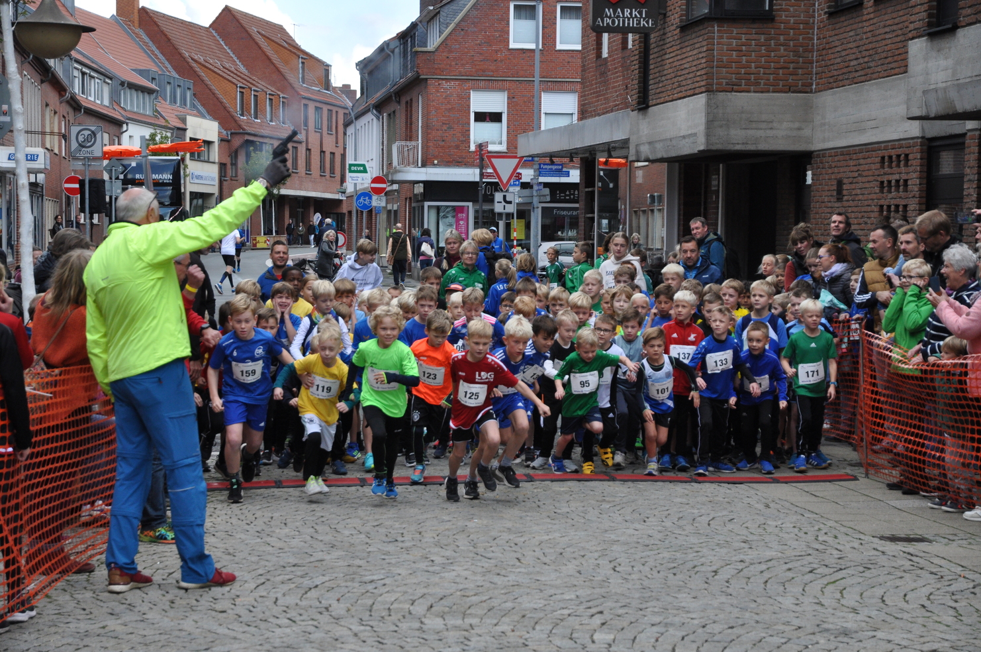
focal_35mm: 82
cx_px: 490
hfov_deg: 24.6
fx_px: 2245
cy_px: 326
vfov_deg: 16.5
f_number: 5.3
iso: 640
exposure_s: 1/1000
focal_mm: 55
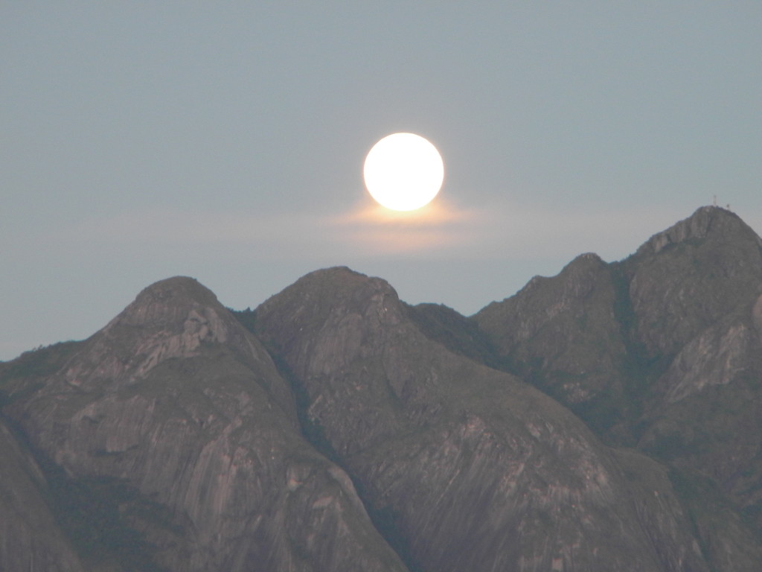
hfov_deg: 4.8
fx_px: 9113
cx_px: 381
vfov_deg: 3.6
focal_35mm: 414
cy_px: 286
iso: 204
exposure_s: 1/8
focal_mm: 75
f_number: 5.4
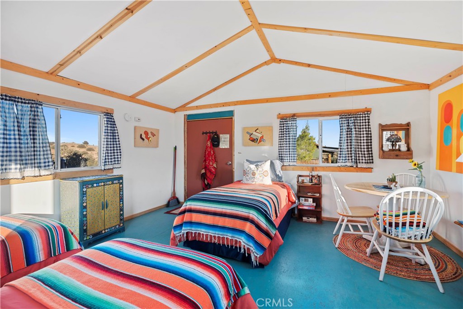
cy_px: 154
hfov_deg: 95.0
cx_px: 232
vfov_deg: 72.1
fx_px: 212
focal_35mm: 16
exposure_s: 1/20
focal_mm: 16.5
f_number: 6.3
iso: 400
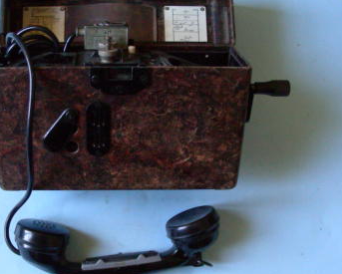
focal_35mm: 54
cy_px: 146
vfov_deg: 28.1
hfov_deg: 34.5
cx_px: 120
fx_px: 547
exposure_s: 1/40.2
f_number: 3.5
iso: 400
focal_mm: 6.3
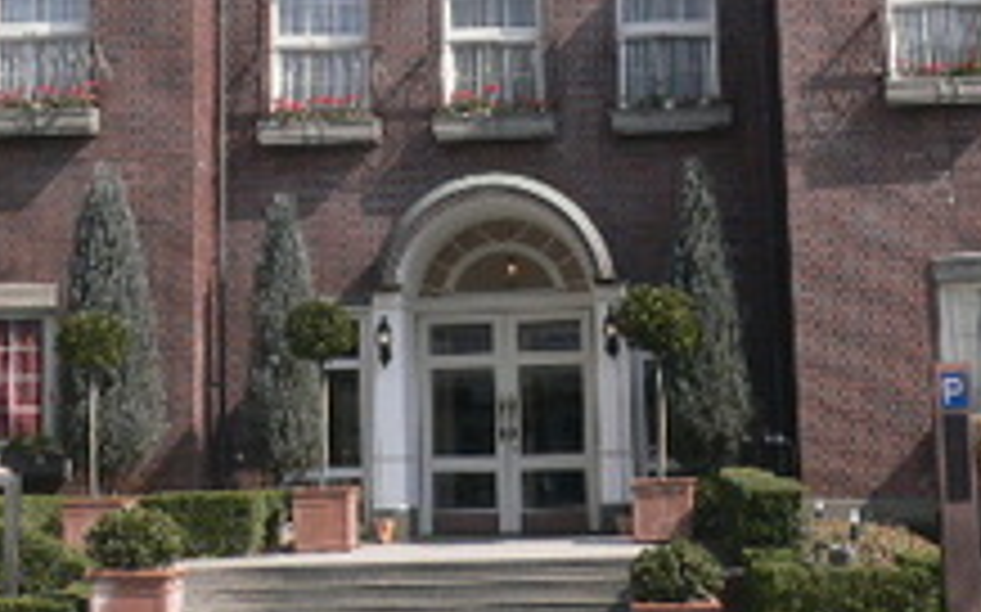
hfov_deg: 24.4
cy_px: -106
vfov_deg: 14.9
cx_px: 500
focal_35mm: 85
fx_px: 2271
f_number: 5.6
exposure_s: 1/250
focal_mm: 5.8
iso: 100
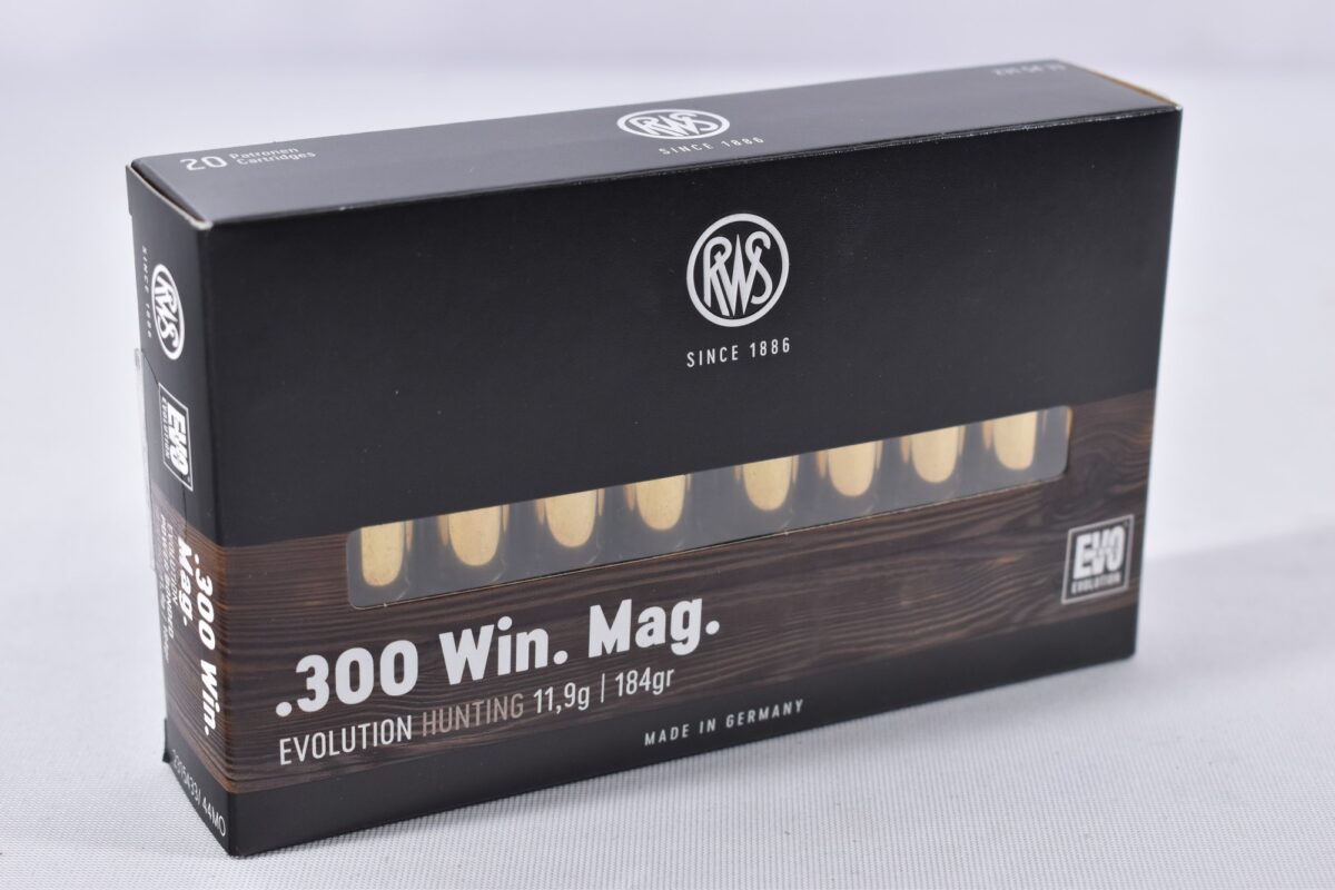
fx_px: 2670
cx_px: 668
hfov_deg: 28.1
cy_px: 445
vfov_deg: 18.9
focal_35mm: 72
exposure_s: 1/50
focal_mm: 48
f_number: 5.3
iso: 640
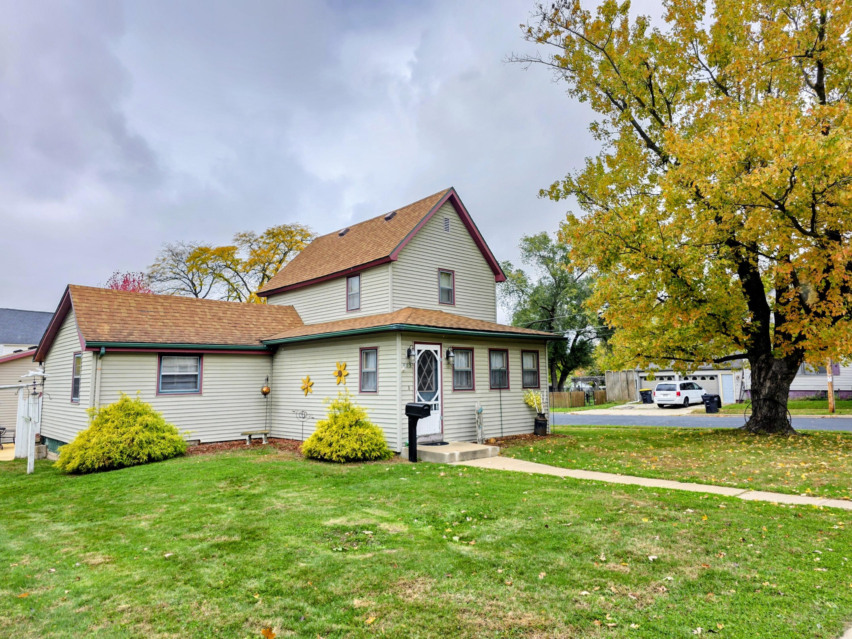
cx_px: 426
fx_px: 566
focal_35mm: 23
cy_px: 320
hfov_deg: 73.9
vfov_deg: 58.9
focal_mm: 6.3
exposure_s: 1/359
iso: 25
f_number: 1.7
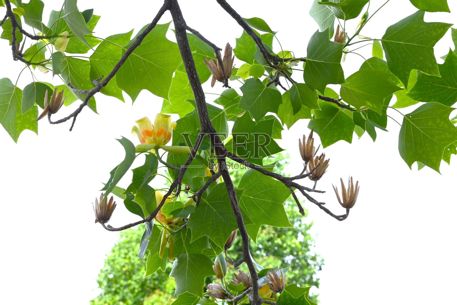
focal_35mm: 50
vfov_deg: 27.0
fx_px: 635
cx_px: 228
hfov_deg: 39.6
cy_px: 152
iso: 200
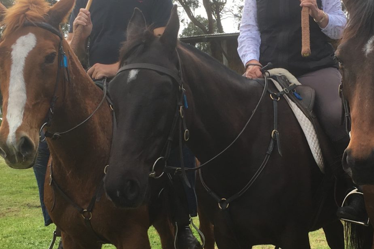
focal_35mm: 67
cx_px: 266
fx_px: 696
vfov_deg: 20.3
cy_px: 128
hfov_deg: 29.7
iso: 25
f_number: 2.2
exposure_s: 1/587
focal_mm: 4.15
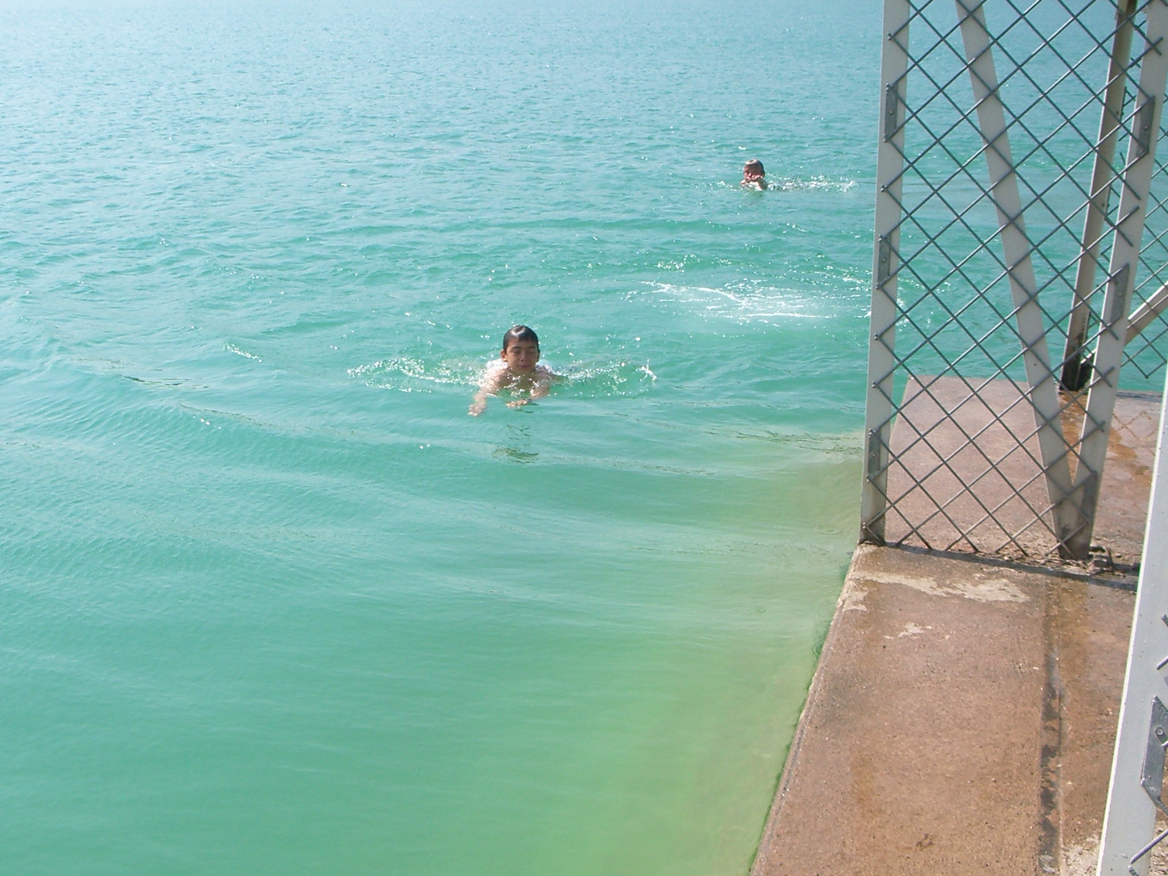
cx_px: 482
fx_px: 1755
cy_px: 360
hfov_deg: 36.7
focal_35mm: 52
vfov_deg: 28.0
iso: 80
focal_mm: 6.8
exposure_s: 1/400
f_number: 4.6
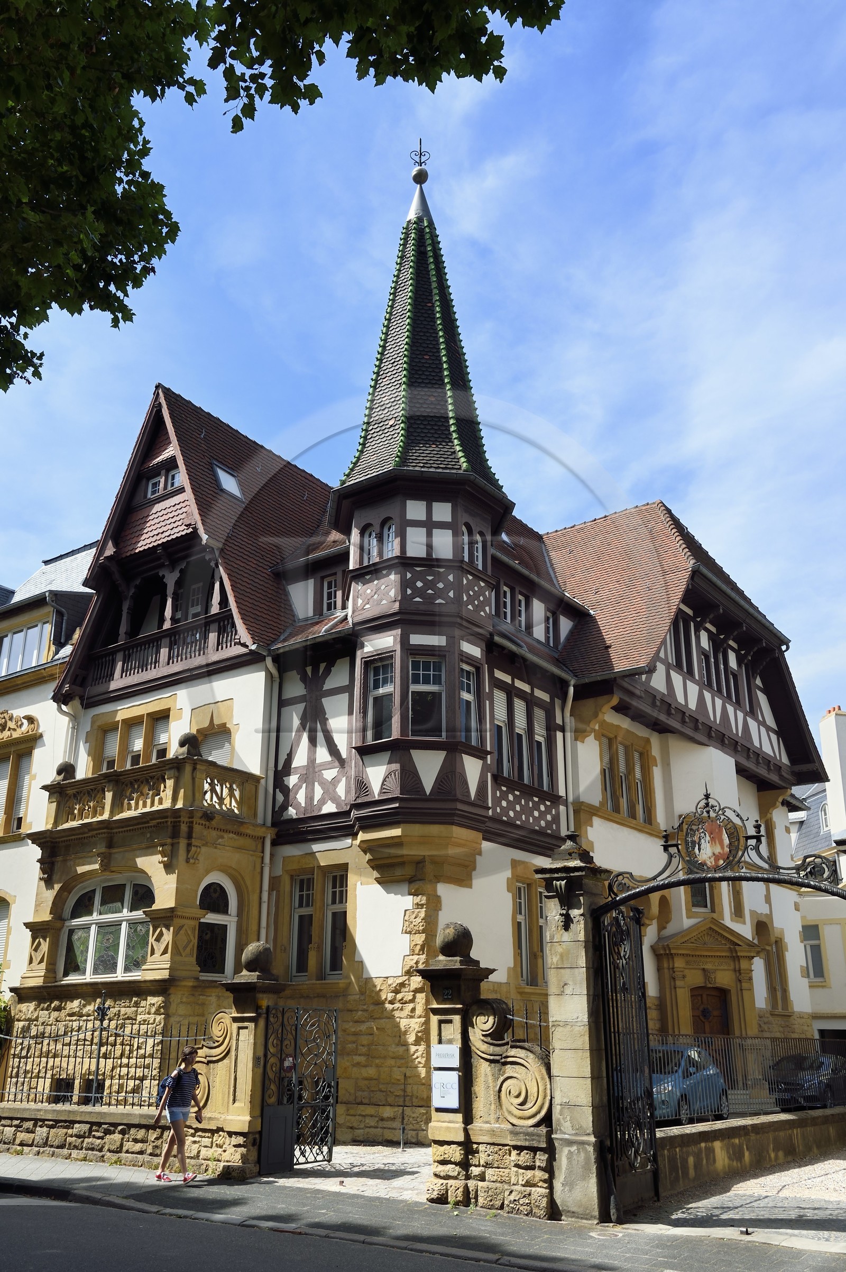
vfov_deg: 58.8
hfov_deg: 41.1
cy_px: 636
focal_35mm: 32
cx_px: 423
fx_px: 1130
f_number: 10
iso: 200
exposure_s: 1/250
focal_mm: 32
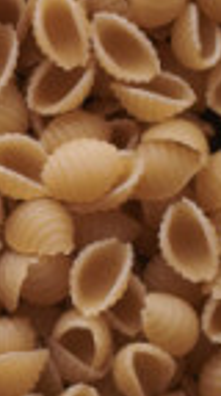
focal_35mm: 294
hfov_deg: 3.8
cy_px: 227
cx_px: -779
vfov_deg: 7.3
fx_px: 3076
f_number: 8
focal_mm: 50
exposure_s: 1/100
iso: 160
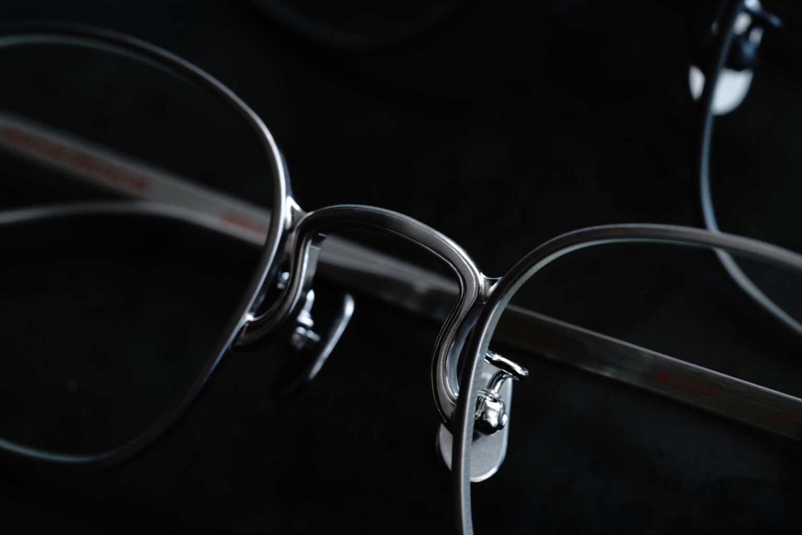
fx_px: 1448
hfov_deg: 31.0
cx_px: 401
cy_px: 268
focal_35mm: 65
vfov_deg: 20.9
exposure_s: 1/50
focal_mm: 65
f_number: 5.6
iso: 2000
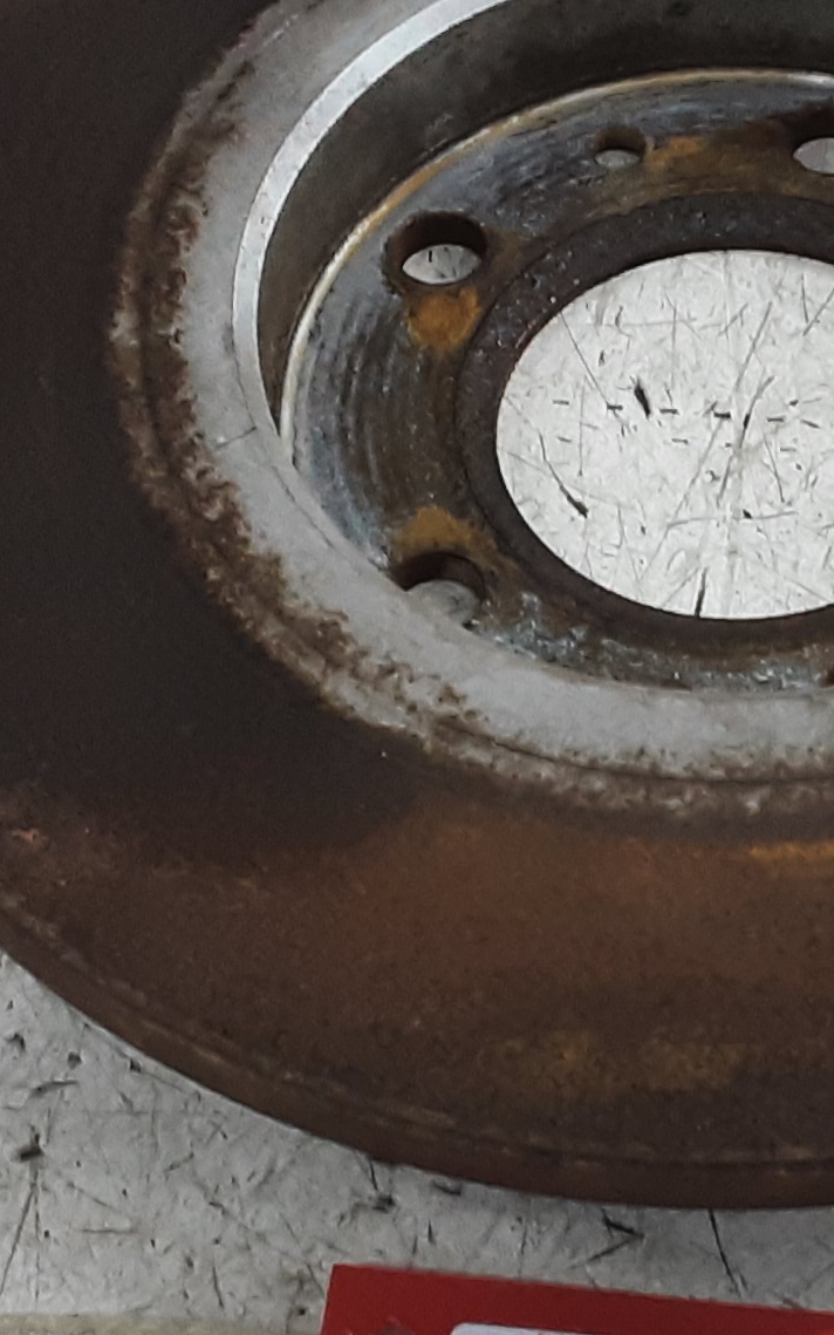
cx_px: 745
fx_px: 2982
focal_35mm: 82
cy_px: 695
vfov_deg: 25.2
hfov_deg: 15.7
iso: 160
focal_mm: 2.91
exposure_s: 1/50
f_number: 1.9
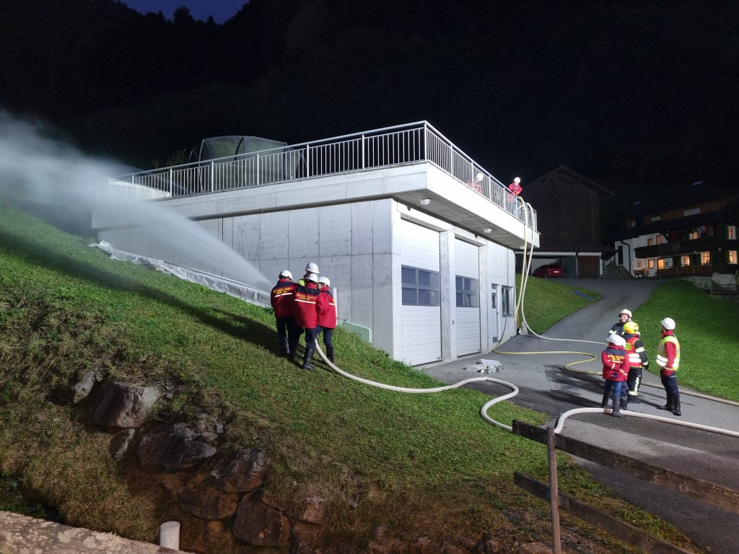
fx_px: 555
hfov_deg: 67.3
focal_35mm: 26
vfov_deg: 53.1
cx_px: 370
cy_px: 277
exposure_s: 1/50
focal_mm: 5.4
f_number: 1.8
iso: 800
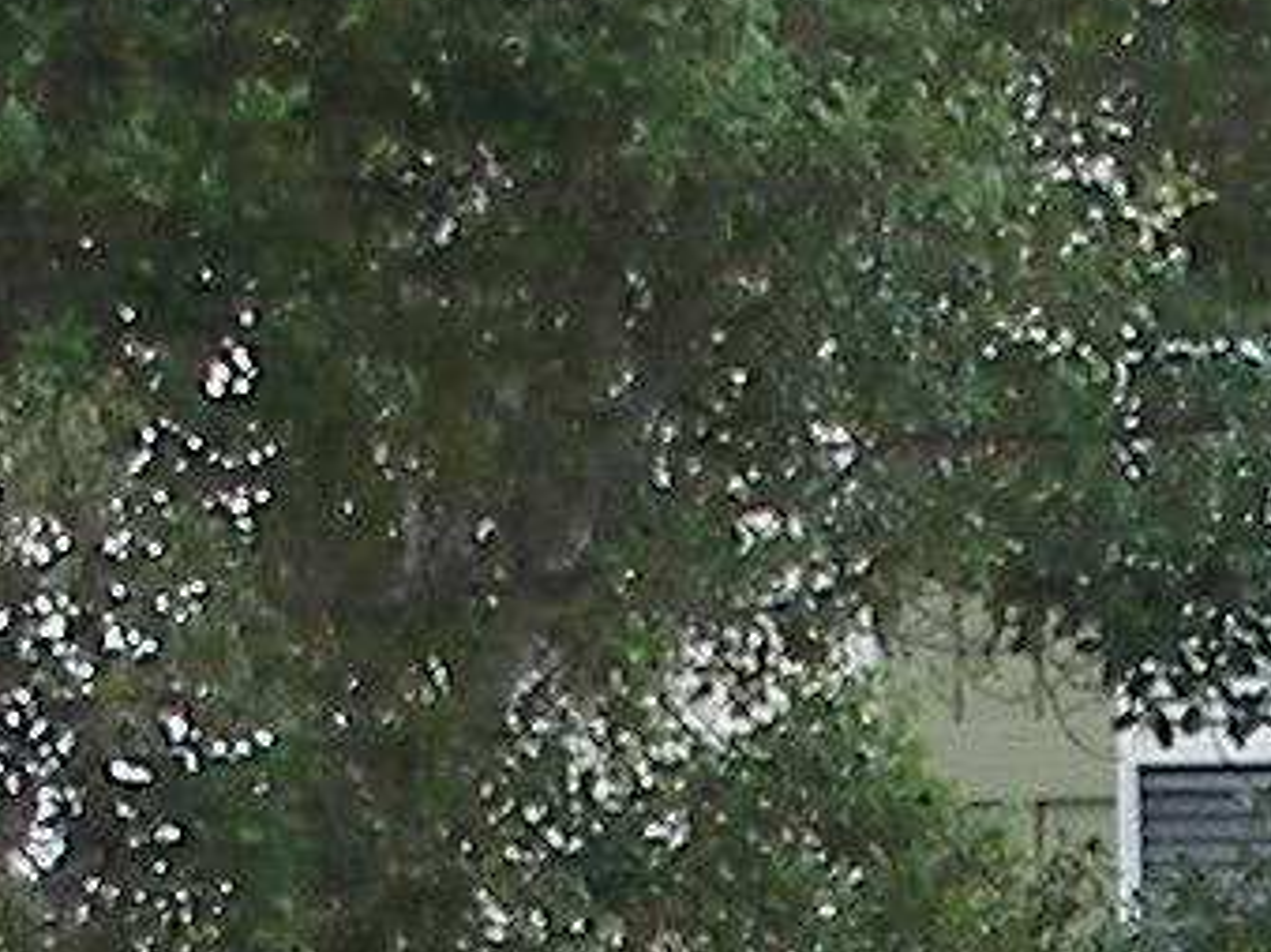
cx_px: 1428
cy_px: 1184
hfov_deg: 7.2
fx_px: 10094
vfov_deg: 5.4
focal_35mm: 275
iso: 50
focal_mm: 6
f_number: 2.8
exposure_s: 1/160
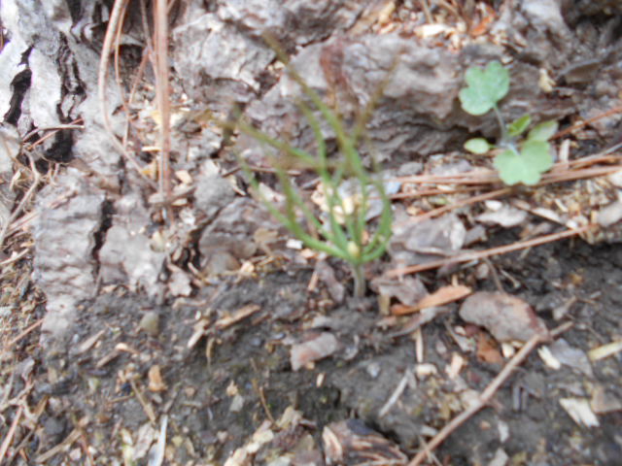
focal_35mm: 26
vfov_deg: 53.1
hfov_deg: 67.3
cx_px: 311
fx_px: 467
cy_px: 233
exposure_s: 1/50
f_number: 3.2
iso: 80
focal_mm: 4.6
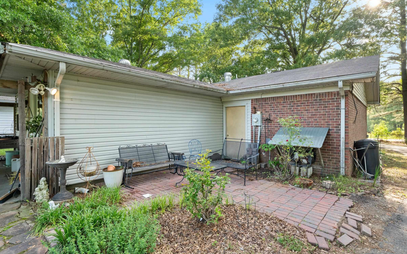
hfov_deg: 91.6
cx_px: 201
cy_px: 123
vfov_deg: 65.4
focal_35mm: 18
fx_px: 198
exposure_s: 1/25
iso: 400
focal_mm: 11.2
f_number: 7.1
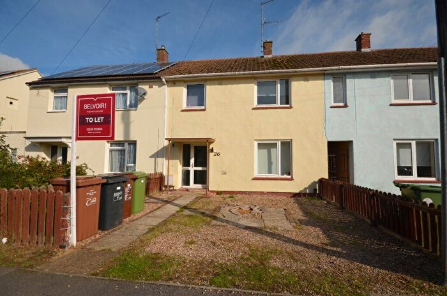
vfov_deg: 71.8
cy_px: 148
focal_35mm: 16
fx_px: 204
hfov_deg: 95.1
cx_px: 224
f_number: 14
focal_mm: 11
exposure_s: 1/200
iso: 100
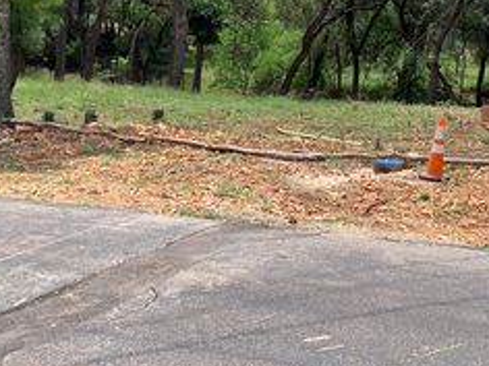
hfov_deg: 34.8
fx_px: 777
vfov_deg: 26.3
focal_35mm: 55
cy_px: 104
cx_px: 294
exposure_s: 1/1812
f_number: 1.8
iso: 25
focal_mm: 4.25
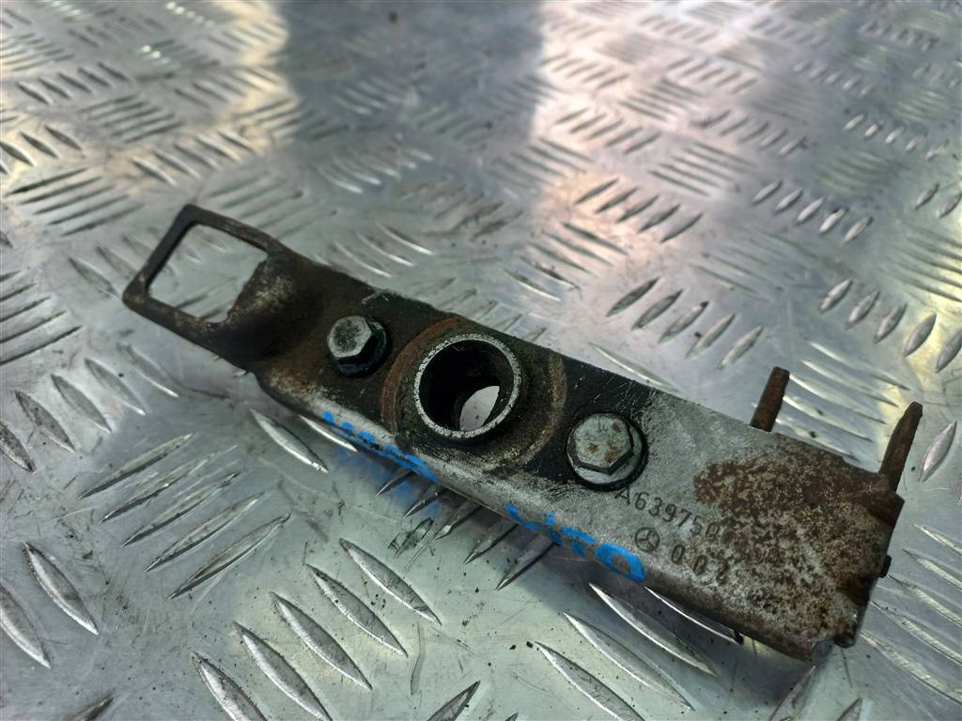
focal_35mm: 25
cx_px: 481
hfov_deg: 69.4
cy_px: 360
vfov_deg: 54.9
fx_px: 695
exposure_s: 1/100
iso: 40
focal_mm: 4.6
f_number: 1.8
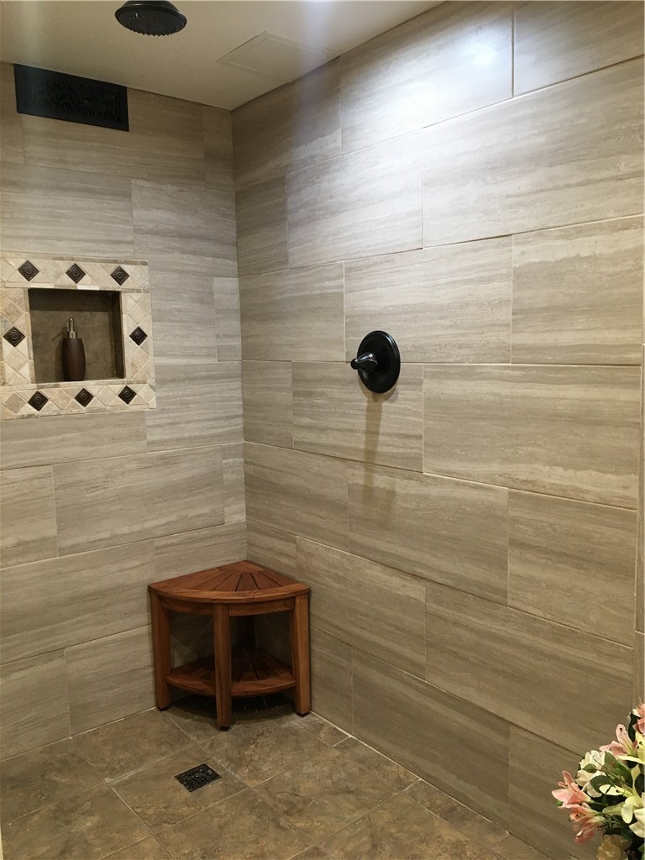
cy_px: 430
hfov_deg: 48.2
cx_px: 322
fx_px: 720
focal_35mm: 29
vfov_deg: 61.7
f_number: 2.2
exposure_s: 1/30
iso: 40
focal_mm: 4.15
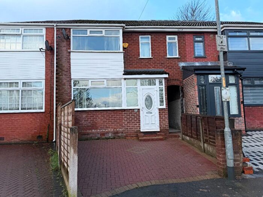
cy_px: 98
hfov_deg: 71.6
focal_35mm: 24
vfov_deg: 56.8
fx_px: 182
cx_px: 132
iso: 80
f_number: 1.78
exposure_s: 1/840
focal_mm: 6.76
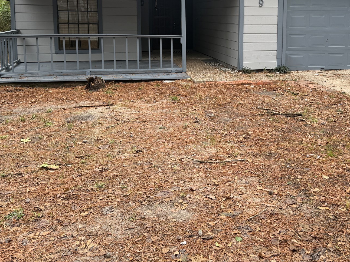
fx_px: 384
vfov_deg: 36.6
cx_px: 209
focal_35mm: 38
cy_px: 56
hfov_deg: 48.7
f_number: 1.78
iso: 80
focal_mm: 6.76
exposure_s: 1/241
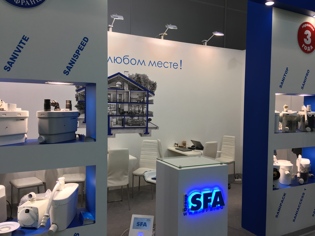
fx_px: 264
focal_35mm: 29
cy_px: 118
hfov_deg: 61.7
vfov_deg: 48.2
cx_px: 158
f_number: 2.2
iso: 32
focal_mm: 4.15
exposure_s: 1/100
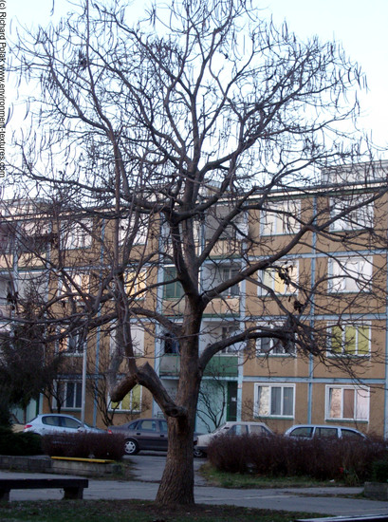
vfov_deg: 22.6
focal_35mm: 87
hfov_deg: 16.9
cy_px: 261
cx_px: 194
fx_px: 1307
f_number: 4.2
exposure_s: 1/100
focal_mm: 17.7
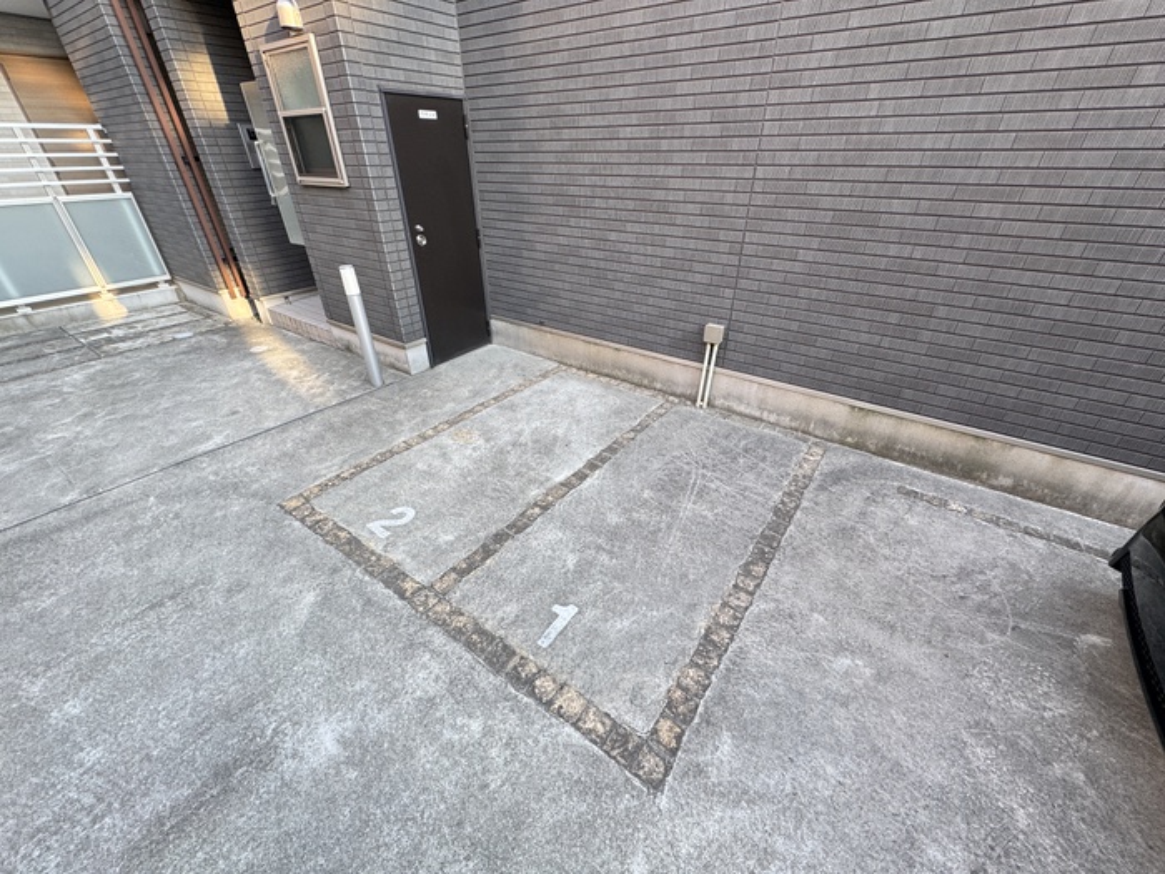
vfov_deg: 85.7
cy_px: 437
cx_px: 582
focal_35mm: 14
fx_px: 471
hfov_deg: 102.1
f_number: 2.2
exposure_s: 1/99
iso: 100
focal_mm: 2.22
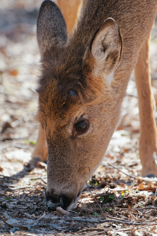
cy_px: 96
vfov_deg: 1.9
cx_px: 86
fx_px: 6959
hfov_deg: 1.3
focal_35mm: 1065
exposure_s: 1/500
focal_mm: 840
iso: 2000
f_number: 9
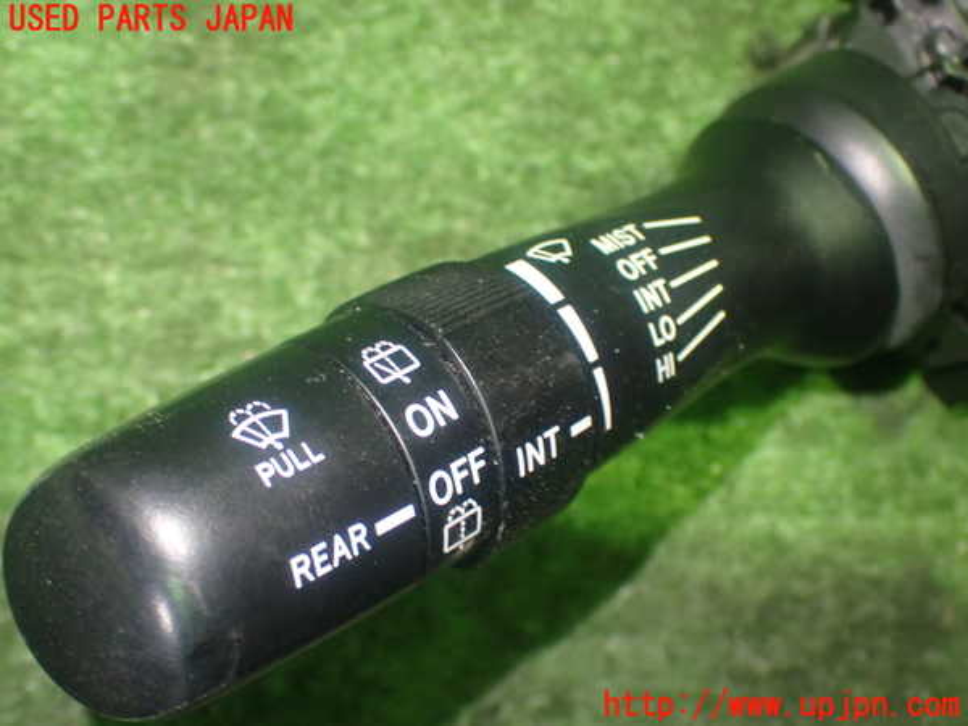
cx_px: 484
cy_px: 363
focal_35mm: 50
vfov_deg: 29.1
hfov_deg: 38.2
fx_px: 1398
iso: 800
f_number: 3.2
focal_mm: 9.01
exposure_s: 1/15
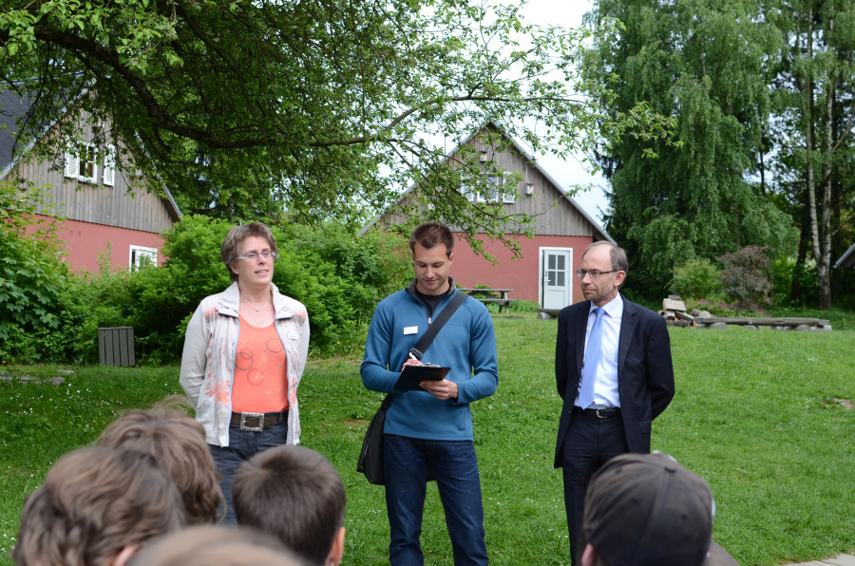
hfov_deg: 37.9
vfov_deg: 25.6
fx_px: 1244
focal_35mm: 52
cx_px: 428
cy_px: 283
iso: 160
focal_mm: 35
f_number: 4.5
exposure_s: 1/250
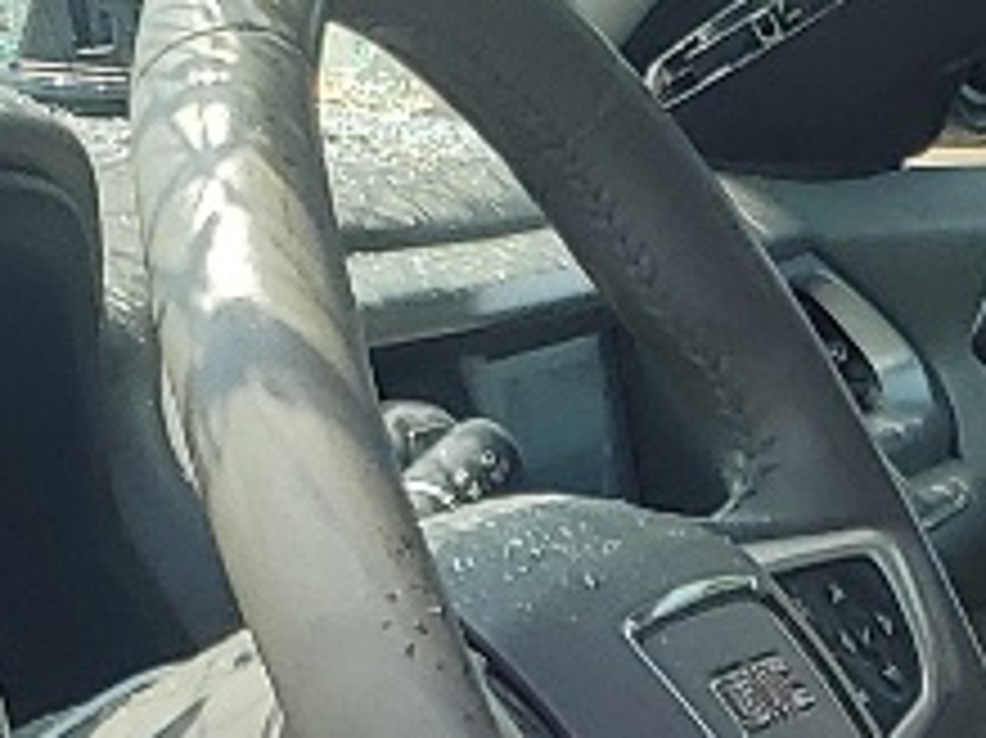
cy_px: 1202
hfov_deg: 10.4
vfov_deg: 7.6
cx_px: 887
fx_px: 5409
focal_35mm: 190
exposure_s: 1/1250
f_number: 1.5
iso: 50
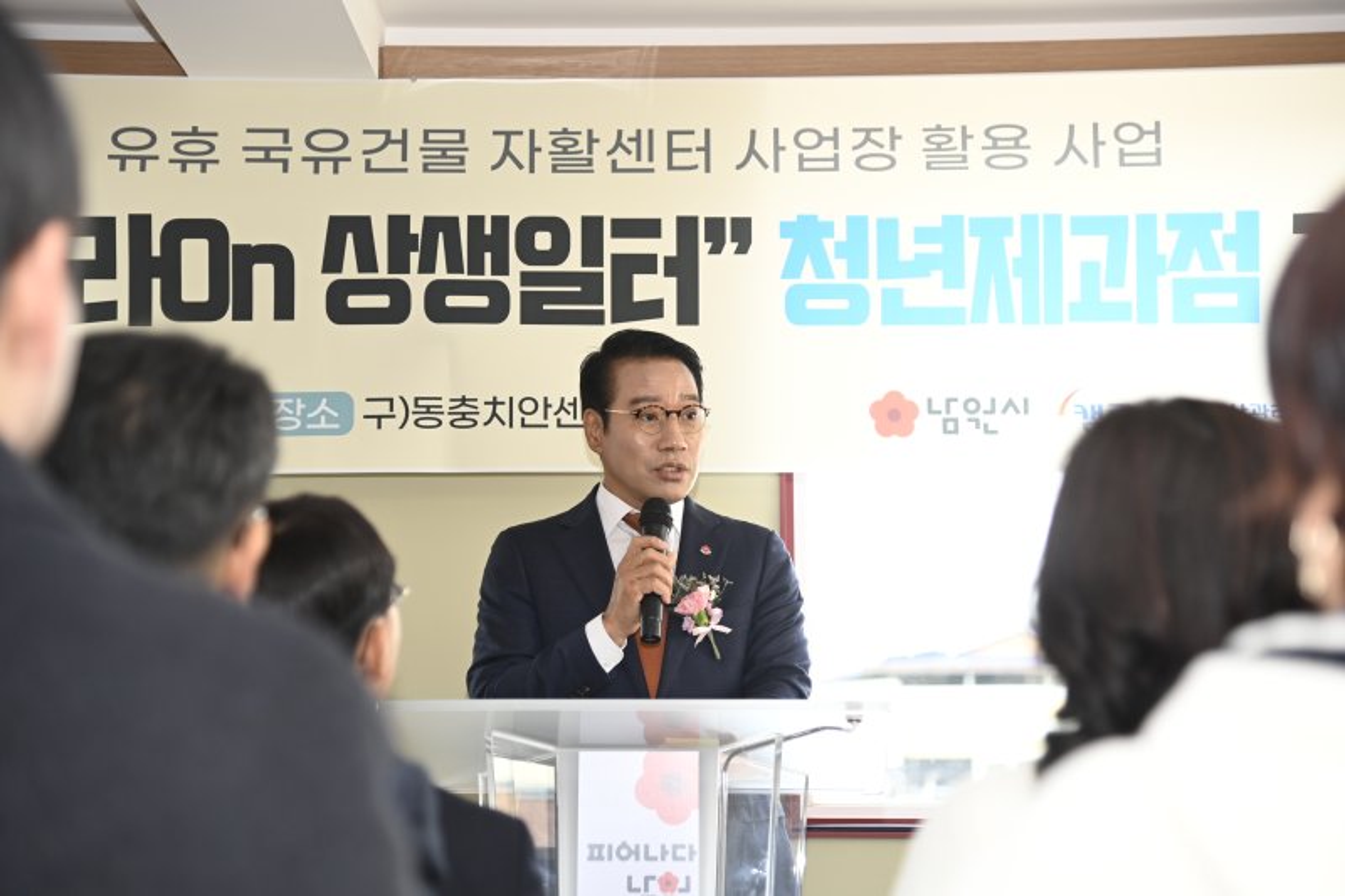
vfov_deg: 16.6
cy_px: 448
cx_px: 672
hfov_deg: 24.8
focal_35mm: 82
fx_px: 3063
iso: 800
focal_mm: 82
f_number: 4
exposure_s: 1/250
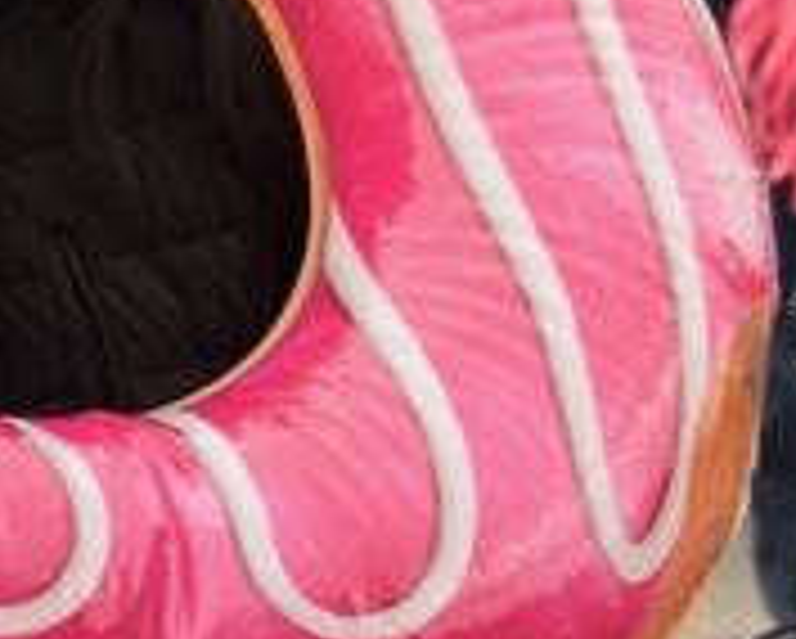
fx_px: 25306
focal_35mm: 1073
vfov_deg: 1.4
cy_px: 918
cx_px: 2037
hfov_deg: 1.8
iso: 400
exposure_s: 1/200
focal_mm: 90
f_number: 7.1
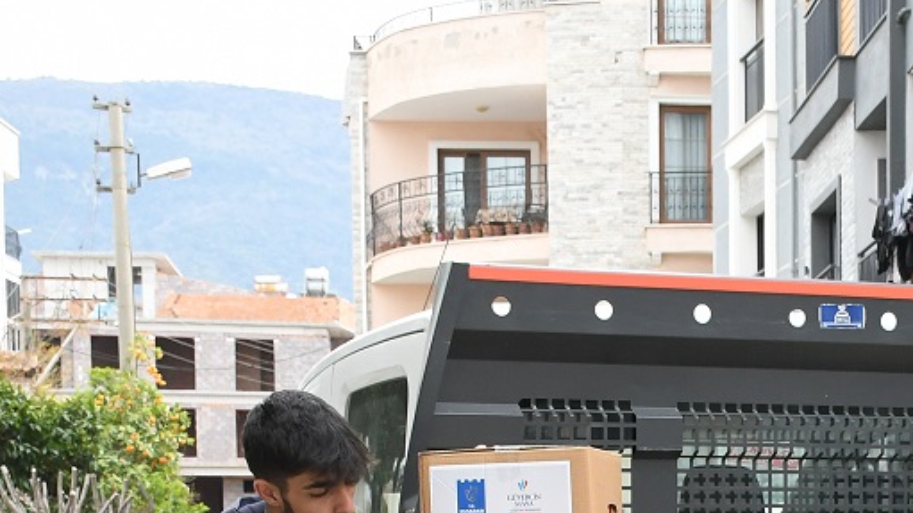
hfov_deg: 21.5
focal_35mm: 97
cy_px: 792
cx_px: 834
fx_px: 2347
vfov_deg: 11.9
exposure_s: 1/640
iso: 1000
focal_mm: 23
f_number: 7.1
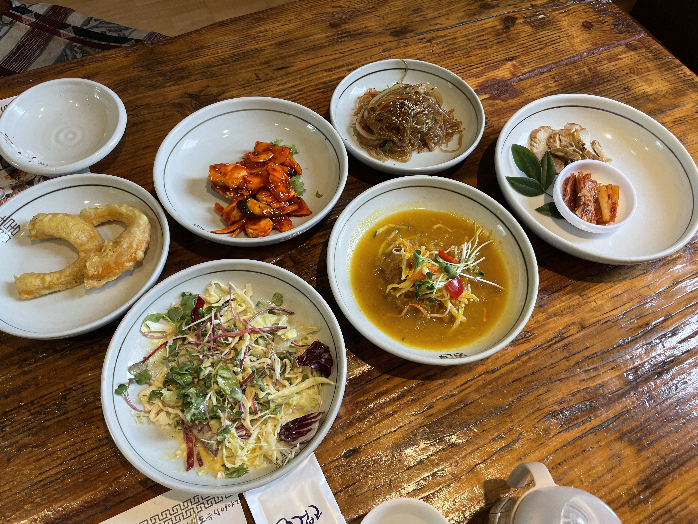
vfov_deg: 53.1
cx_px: 349
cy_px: 262
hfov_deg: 67.3
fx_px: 524
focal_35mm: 26
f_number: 1.6
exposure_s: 1/120
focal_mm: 4.2
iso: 100
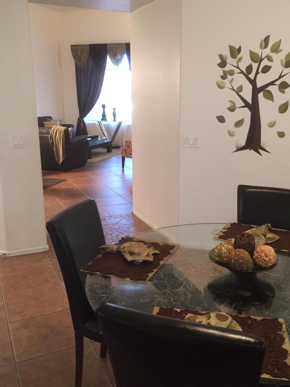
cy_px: 190
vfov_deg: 52.6
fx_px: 391
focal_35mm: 35
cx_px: 154
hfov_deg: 40.7
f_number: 2.2
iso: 250
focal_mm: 4.15
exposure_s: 1/24
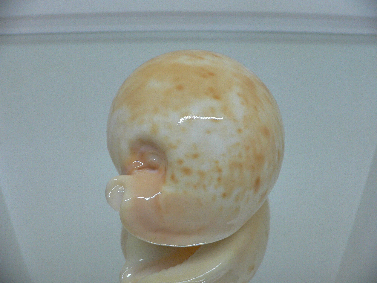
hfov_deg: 52.6
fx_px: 381
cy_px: 142
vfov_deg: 40.7
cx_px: 188
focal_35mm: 35
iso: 200
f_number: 2.8
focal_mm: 4.6
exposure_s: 1/60
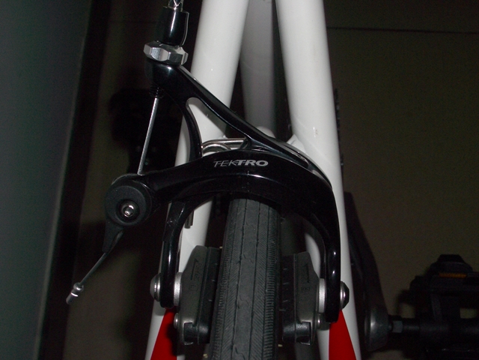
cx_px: 240
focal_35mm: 62
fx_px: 858
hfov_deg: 31.2
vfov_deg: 23.7
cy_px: 180
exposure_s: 1/60
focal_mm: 10.2
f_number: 5.6
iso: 100
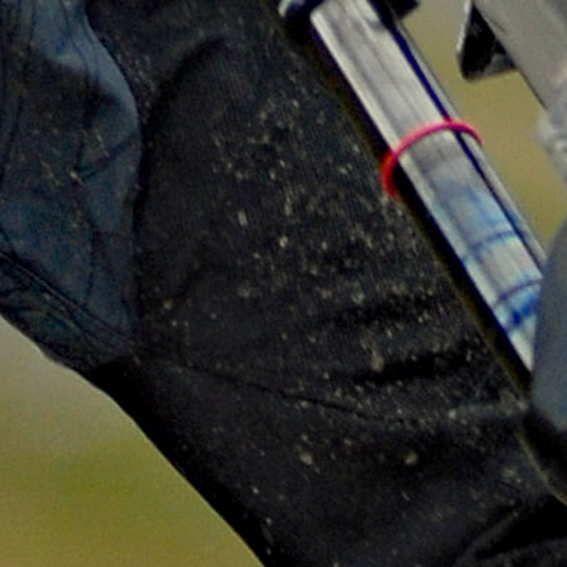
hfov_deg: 1.0
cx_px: 63
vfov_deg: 1.0
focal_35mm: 1805
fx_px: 33452
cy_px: 297
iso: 200
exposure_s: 1/2000
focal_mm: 145
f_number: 2.8
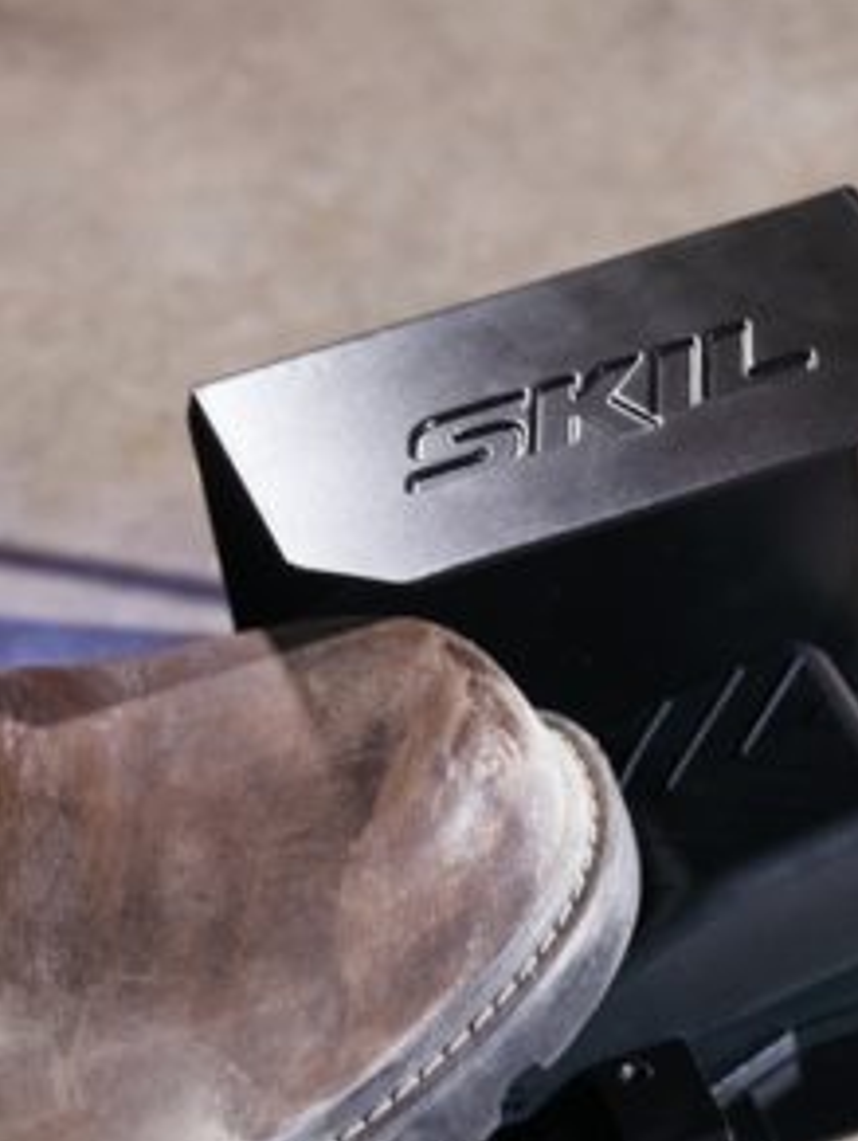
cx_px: 478
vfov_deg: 12.5
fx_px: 5210
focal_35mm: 158
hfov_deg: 9.4
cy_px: 616
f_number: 5.6
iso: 1600
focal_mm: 76
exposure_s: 1/160
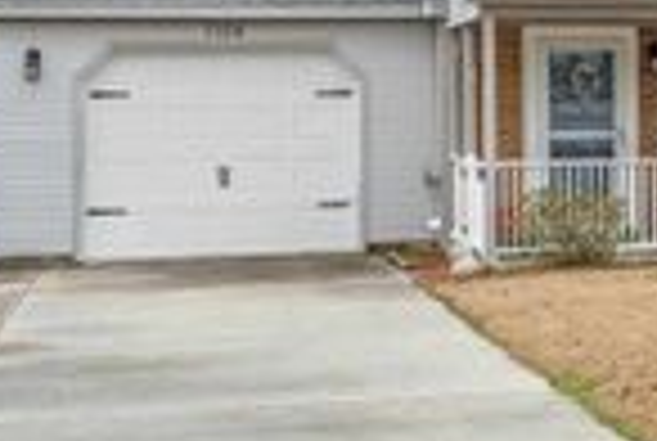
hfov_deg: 19.3
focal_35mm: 99
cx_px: 806
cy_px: 20
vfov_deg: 13.7
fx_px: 1810
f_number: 8
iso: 500
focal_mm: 29
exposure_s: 1/250
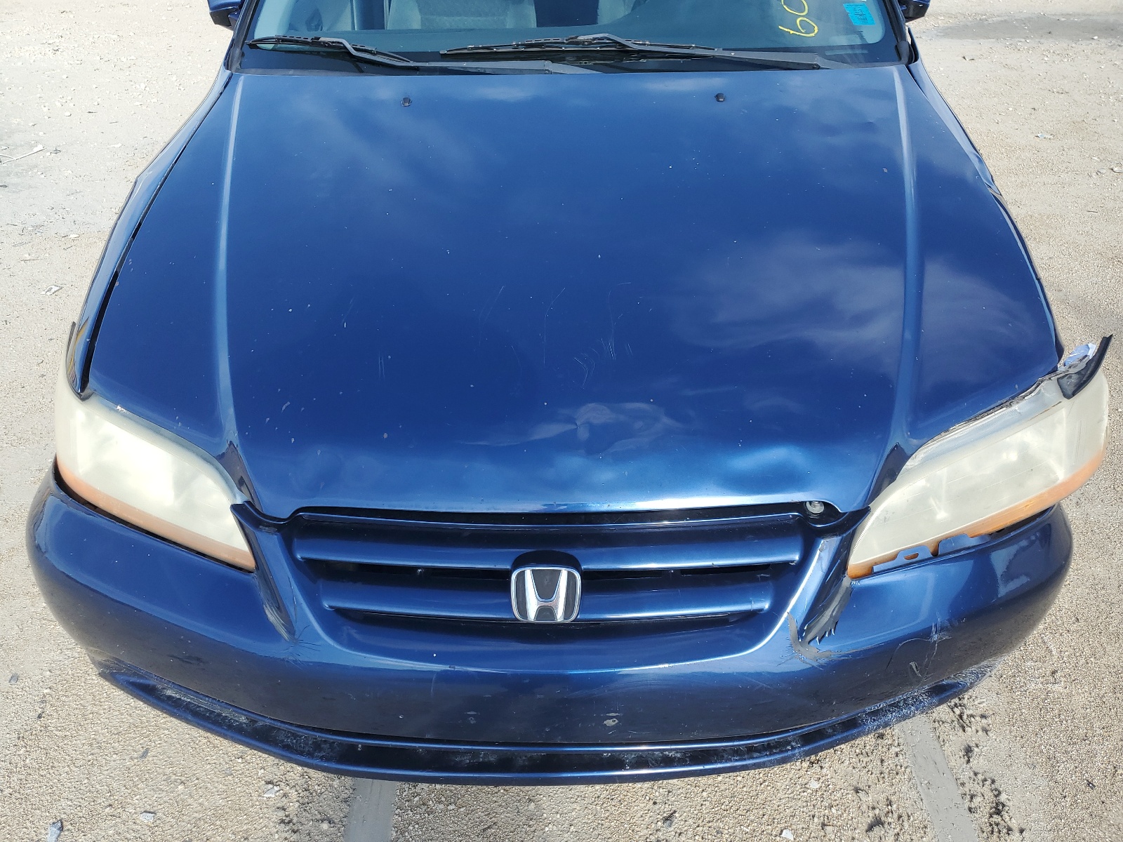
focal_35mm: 26
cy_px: 421
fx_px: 843
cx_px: 562
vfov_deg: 53.1
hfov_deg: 67.3
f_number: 1.5
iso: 50
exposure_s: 1/1111
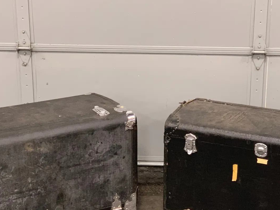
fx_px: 761
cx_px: 154
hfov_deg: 20.9
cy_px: 168
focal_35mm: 94
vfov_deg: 15.6
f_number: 2.4
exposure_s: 1/53
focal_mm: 6
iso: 500
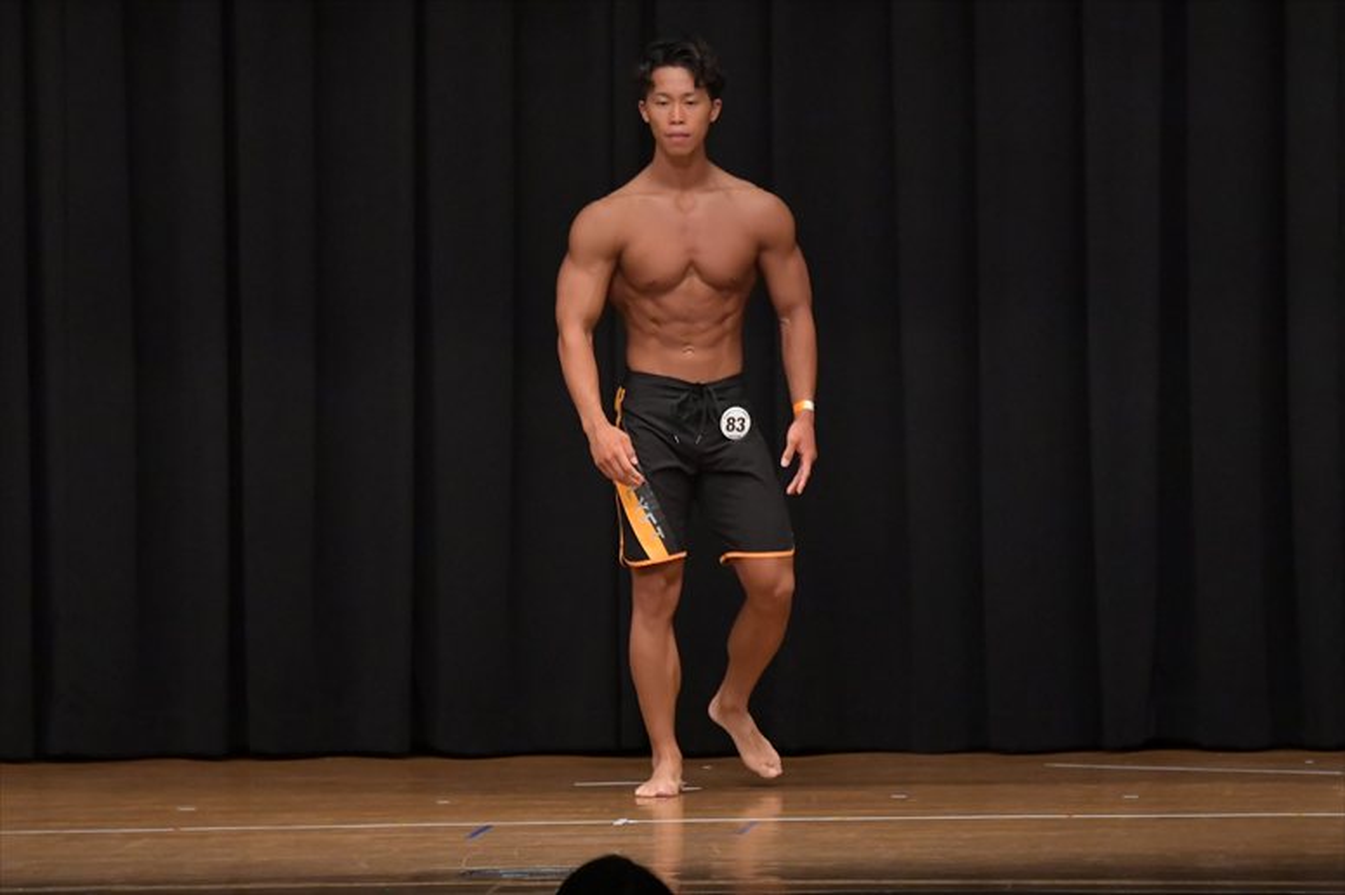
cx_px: 672
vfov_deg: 5.7
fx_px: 8962
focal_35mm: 240
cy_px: 448
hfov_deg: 8.6
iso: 6400
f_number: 5.6
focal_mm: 160
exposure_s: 1/400
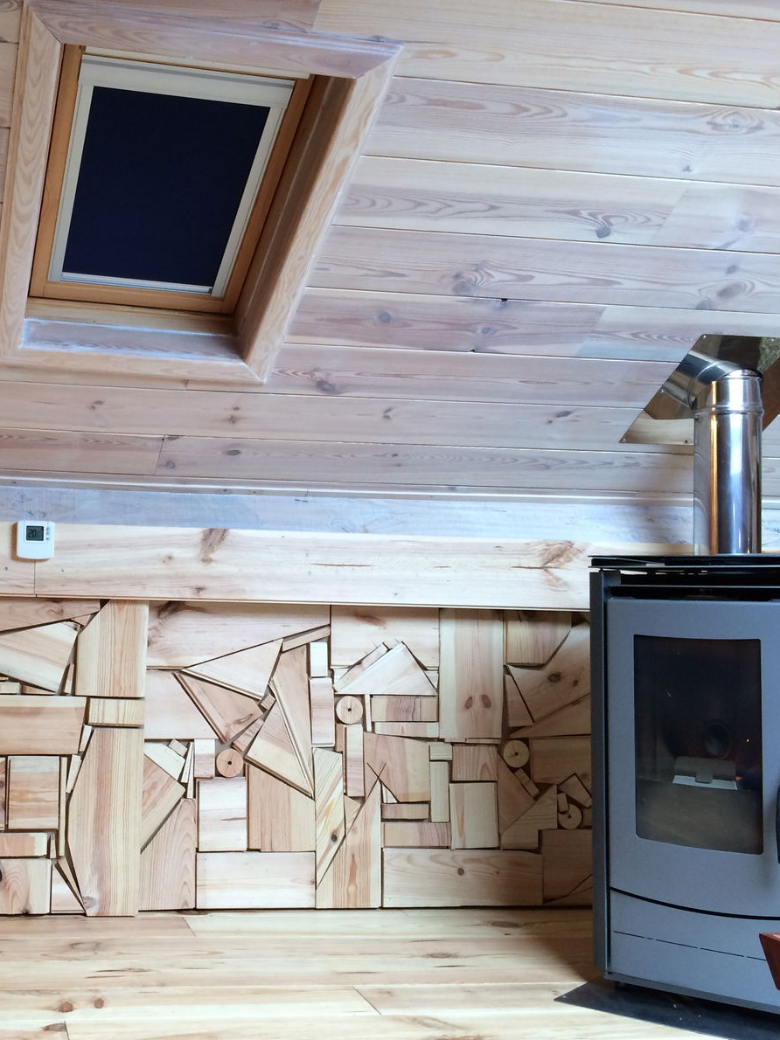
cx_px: 115
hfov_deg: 35.2
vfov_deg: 47.9
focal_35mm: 39
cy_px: 523
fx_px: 1172
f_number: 2.2
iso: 50
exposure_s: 1/33
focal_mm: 4.15
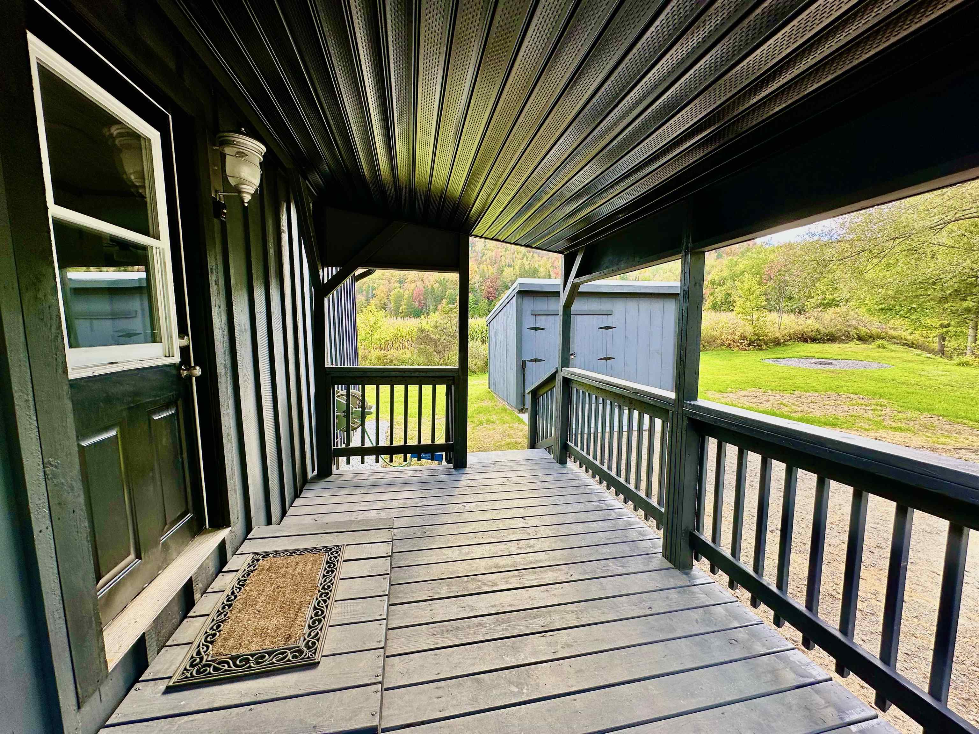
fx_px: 396
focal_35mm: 14
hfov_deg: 102.1
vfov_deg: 85.7
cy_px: 367
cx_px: 490
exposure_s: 1/109
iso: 40
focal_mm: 2.22
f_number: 2.2
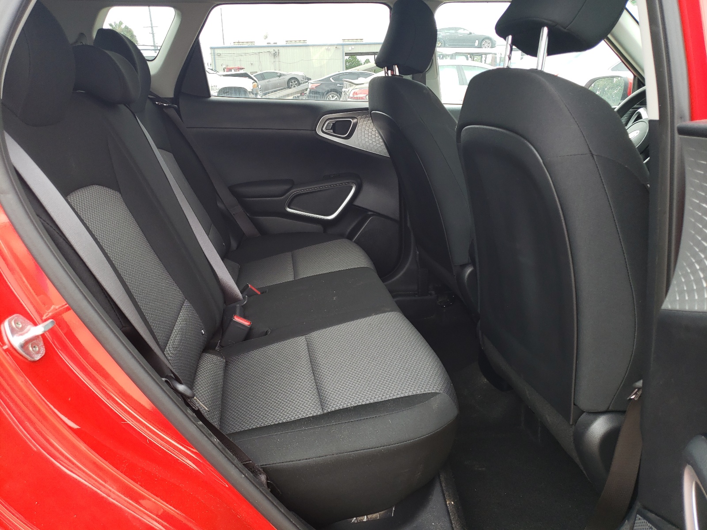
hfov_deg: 67.3
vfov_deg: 53.1
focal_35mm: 26
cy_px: 265
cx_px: 354
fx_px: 531
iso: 50
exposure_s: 1/149
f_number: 1.5
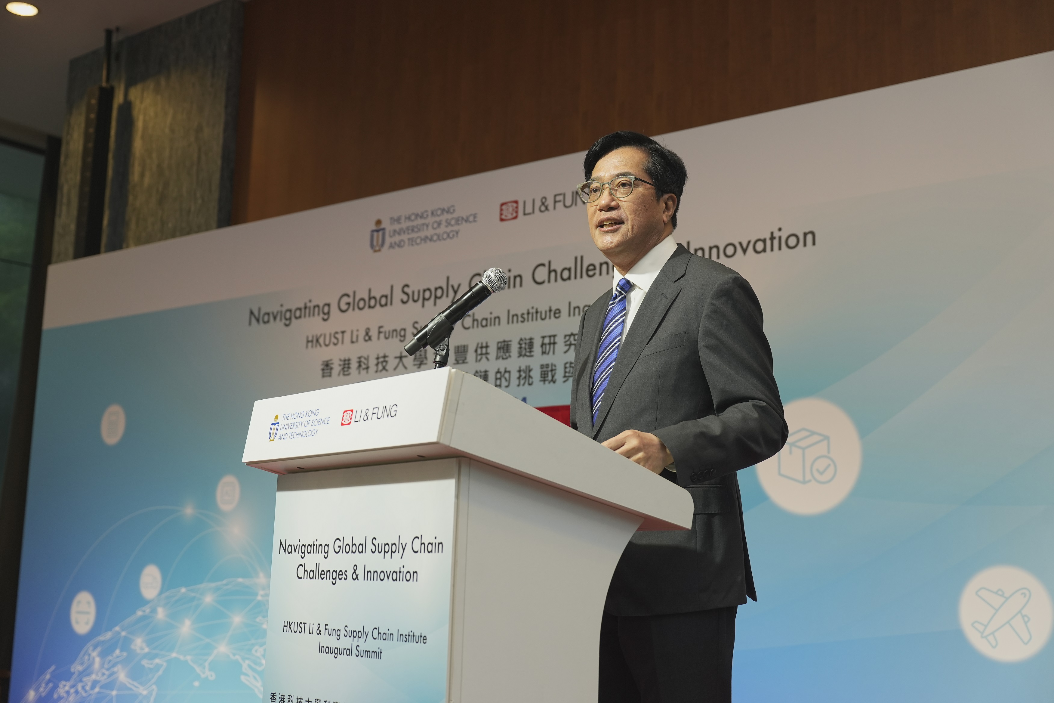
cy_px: 352
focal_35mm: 45
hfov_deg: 43.6
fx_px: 1317
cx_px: 527
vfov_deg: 29.9
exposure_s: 1/125
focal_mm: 45
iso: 640
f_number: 4
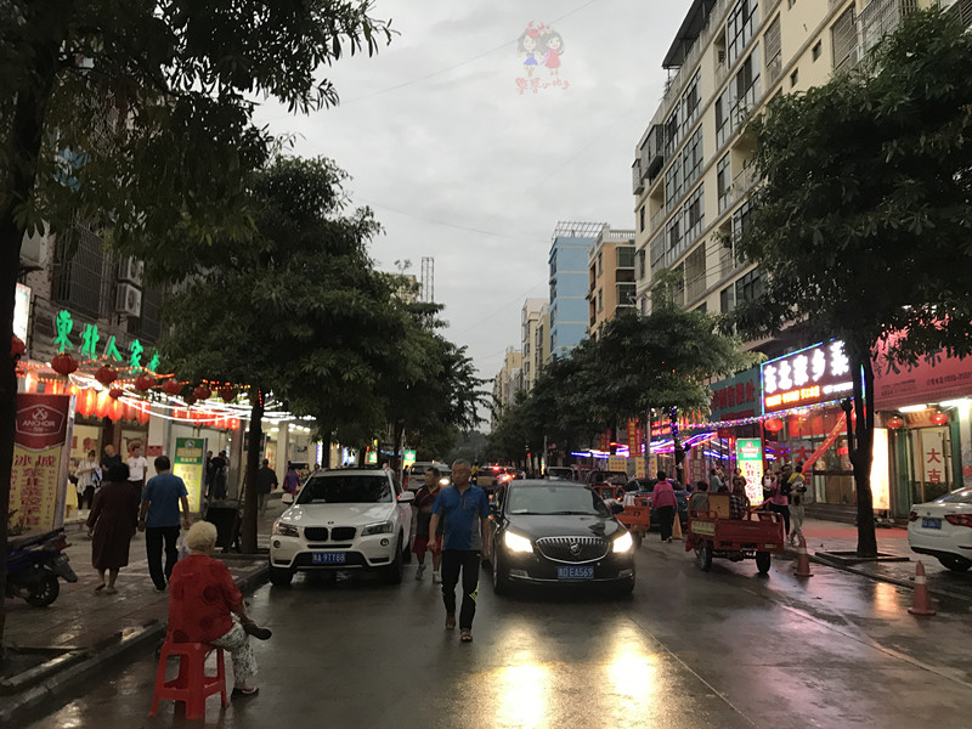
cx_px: 486
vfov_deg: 49.7
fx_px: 786
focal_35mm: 28
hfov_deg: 63.4
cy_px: 364
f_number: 1.8
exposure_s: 1/17
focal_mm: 3.99
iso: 50
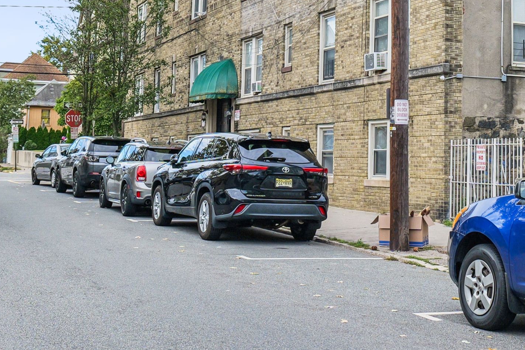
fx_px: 875
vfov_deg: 20.5
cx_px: 340
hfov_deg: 33.2
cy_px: -116
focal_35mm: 60
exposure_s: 1/1000
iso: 640
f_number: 6.3
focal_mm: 22
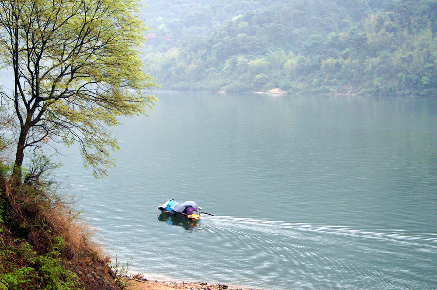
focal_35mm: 68
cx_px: 218
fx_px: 818
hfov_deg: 29.9
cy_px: 145
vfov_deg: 20.1
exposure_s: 1/160
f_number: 5.6
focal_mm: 45
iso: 1000
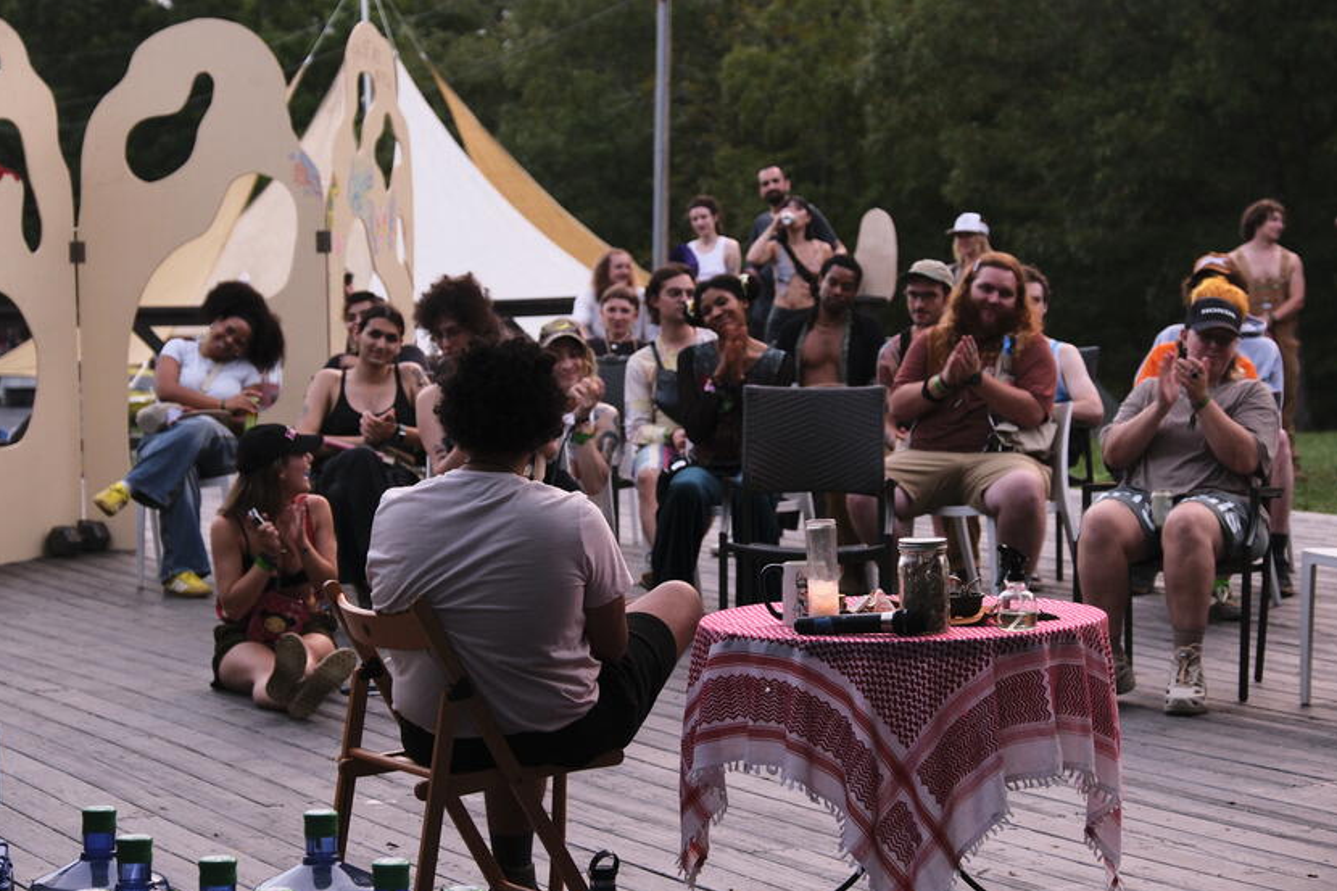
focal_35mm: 90
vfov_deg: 15.2
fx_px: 3342
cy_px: 445
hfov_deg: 22.6
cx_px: 667
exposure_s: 1/50
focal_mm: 55
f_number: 4
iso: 640
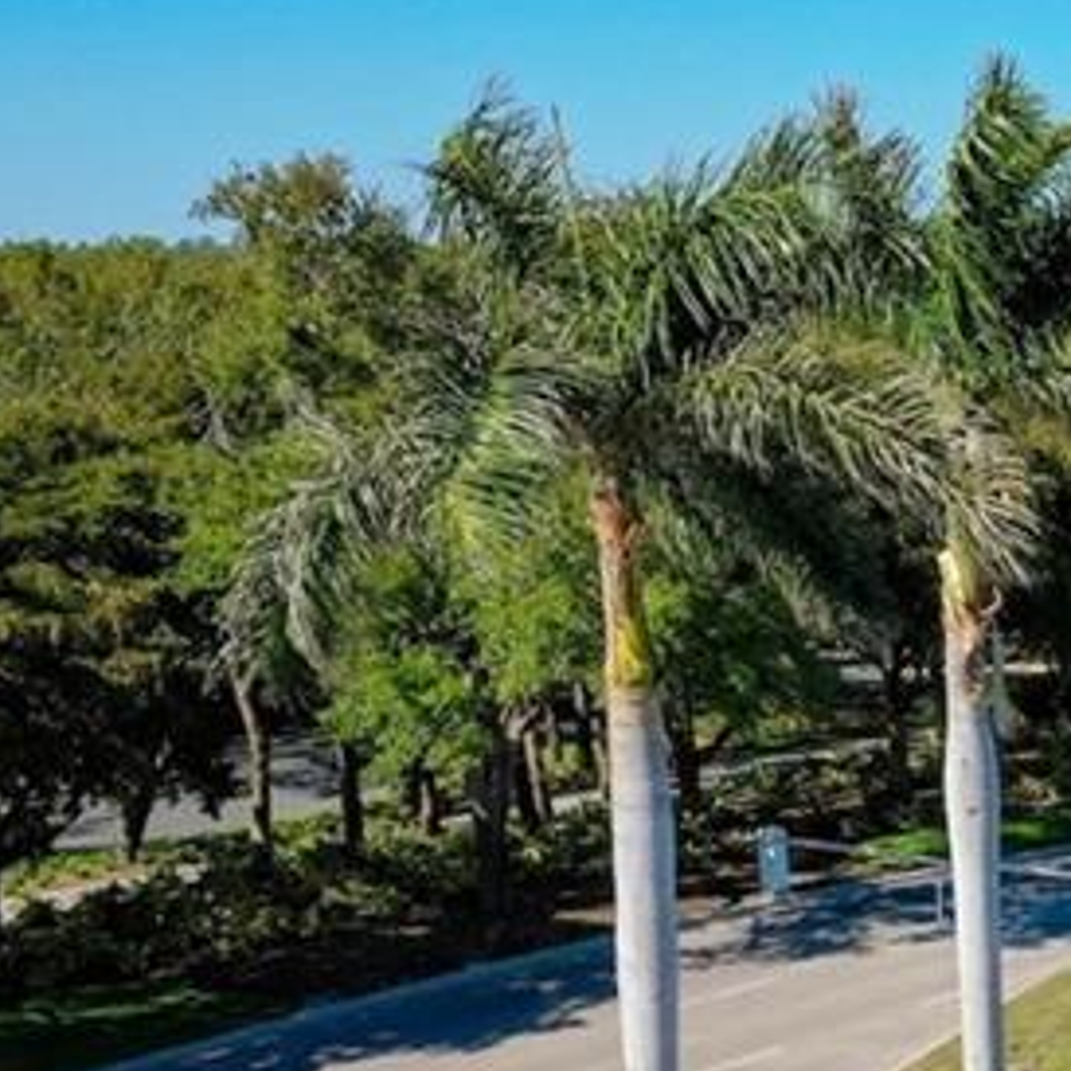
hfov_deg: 18.0
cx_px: 1462
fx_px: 3115
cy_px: 872
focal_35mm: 89
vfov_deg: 19.3
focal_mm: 10.26
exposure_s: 1/500
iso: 100
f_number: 5.6
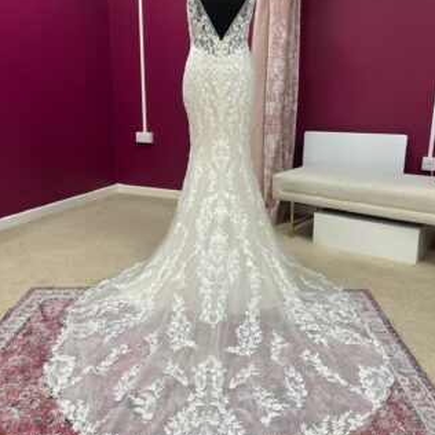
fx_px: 441
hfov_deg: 52.5
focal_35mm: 31
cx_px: 218
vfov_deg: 52.5
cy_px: 198
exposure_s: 1/100
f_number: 1.6
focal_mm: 5.1
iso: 100
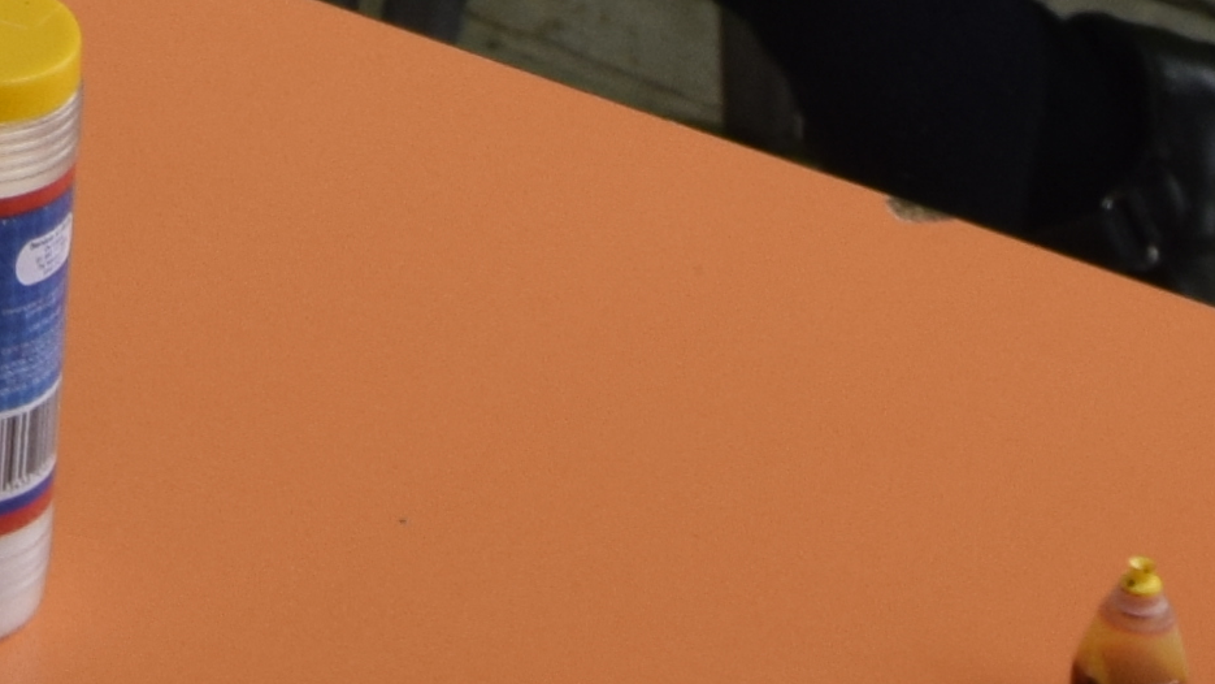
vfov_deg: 4.7
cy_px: -1769
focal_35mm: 242
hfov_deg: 8.6
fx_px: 7797
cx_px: -808
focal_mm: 24
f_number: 8
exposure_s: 1/250
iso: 400
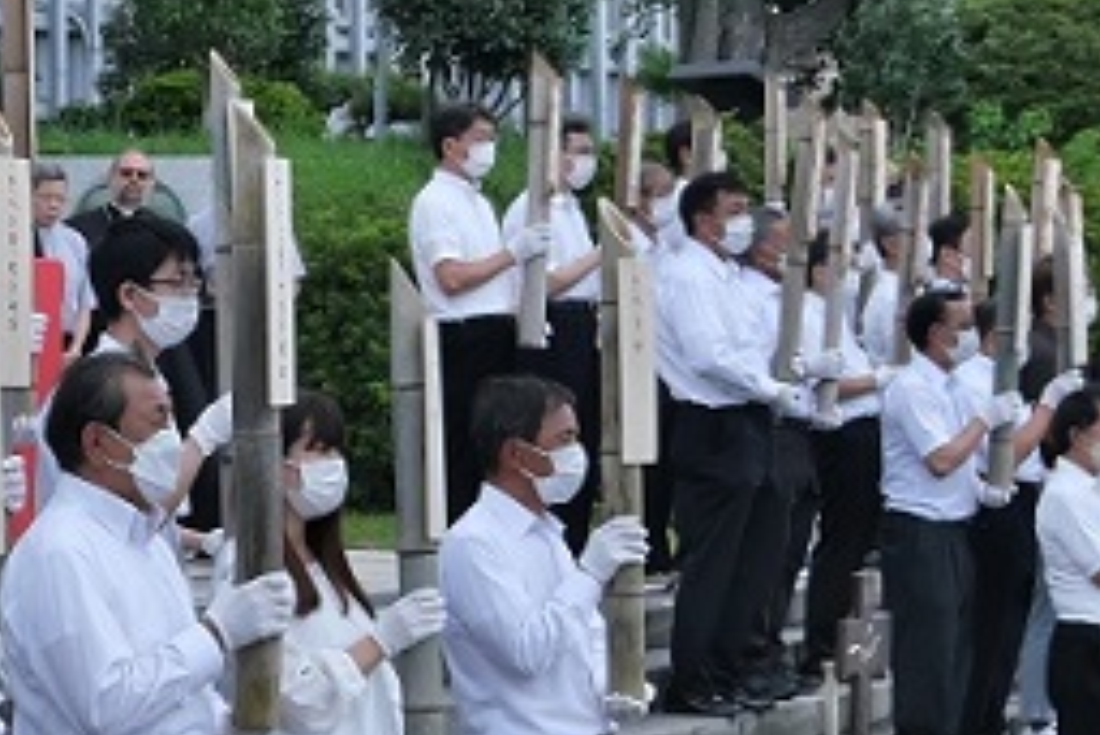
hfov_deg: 12.8
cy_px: 357
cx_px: -685
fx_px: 4555
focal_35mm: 149
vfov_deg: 9.2
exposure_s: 1/1000
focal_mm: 24
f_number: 10
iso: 1000
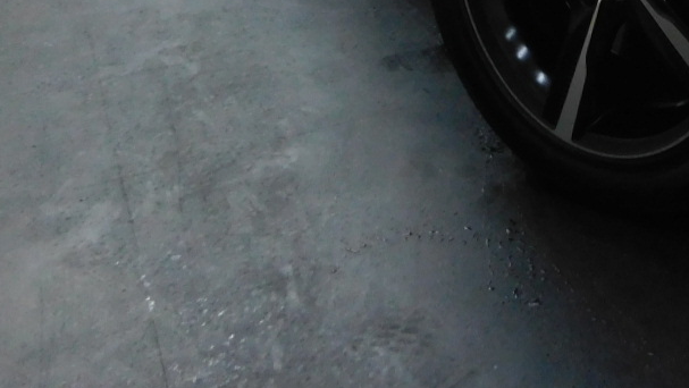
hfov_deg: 26.8
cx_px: 899
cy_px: -269
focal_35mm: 66
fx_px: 1206
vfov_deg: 16.0
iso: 320
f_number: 3
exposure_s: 1/30
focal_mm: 4
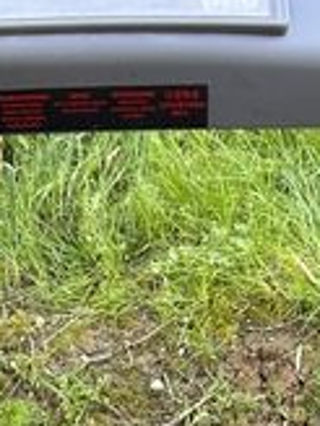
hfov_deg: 9.3
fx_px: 1960
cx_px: 156
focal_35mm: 159
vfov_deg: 9.6
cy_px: 1294
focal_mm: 5.7
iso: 40
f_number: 1.5
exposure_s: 1/121
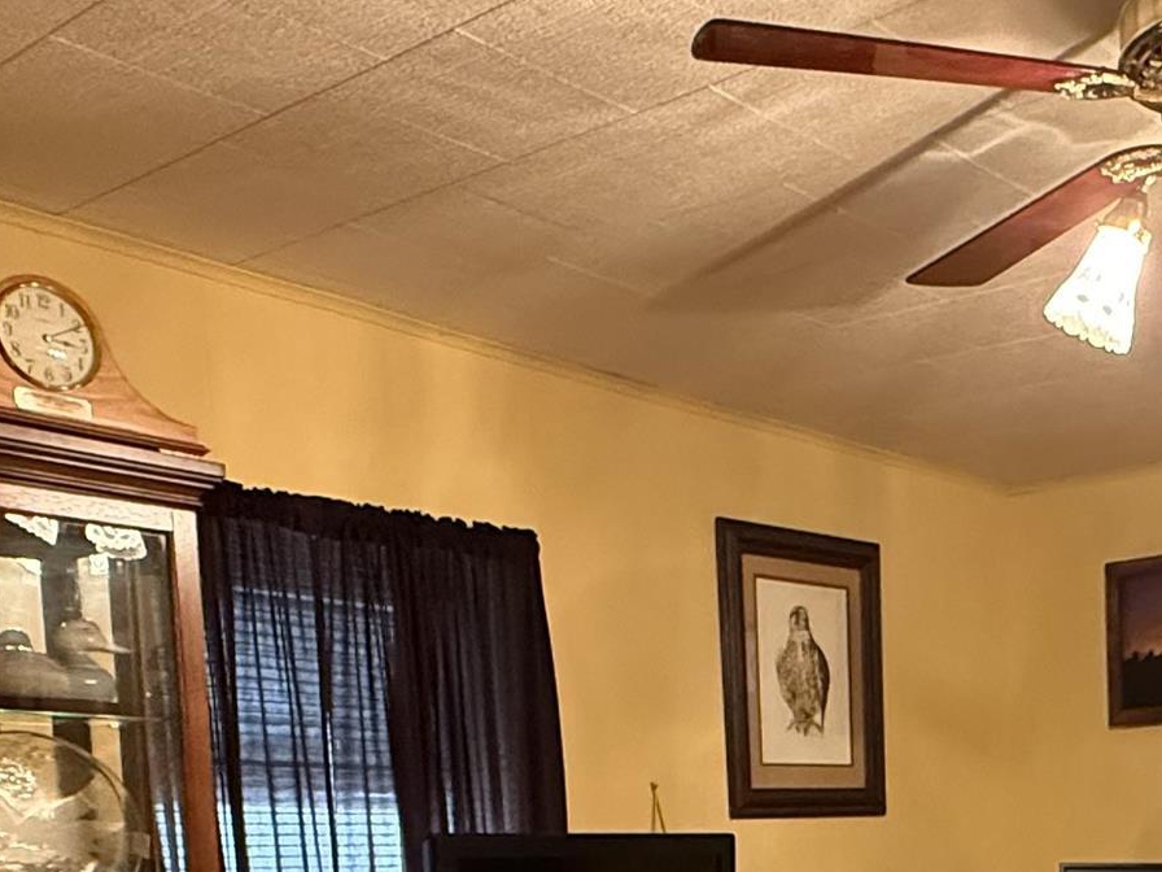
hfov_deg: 37.4
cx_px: 1022
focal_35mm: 48
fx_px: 1611
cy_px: 1098
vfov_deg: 26.3
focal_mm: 2.22
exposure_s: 1/60
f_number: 2.2
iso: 800
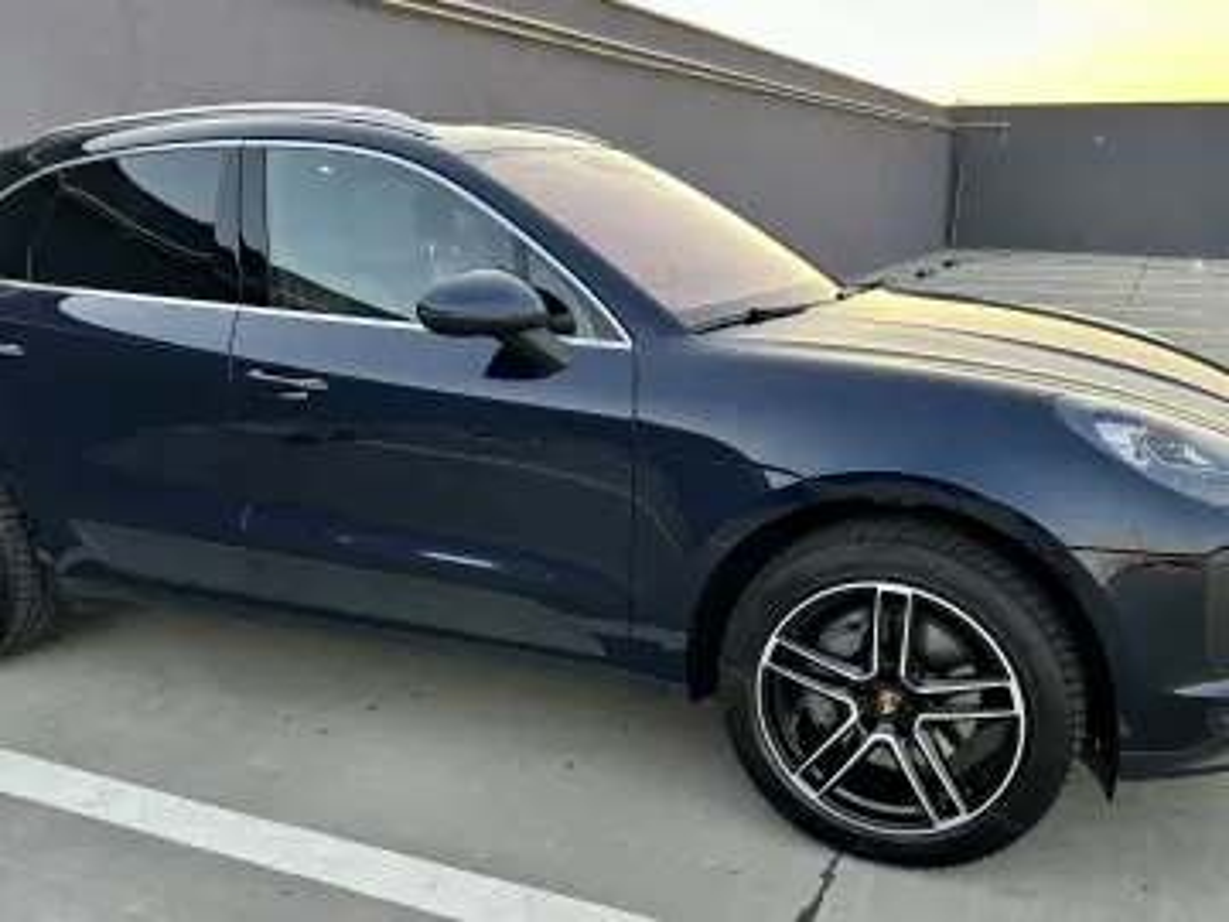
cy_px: 461
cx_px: 614
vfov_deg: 56.8
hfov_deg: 71.6
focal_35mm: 24
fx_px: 852
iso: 64
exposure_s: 1/206
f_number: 1.78
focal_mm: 6.86
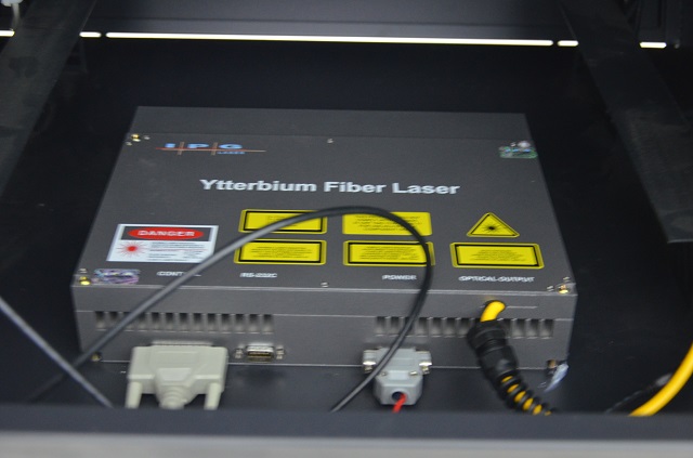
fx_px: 1094
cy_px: 229
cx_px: 346
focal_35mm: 57
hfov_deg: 35.1
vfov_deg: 23.6
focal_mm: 38
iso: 1600
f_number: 4.5
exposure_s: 1/2
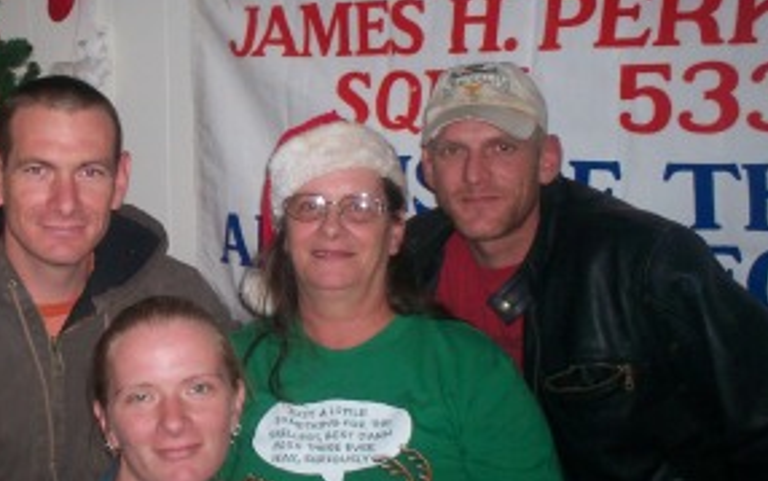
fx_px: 1256
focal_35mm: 60
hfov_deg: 33.3
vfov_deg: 21.6
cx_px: 183
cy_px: 208
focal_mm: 6
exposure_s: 1/60
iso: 140
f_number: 4.5
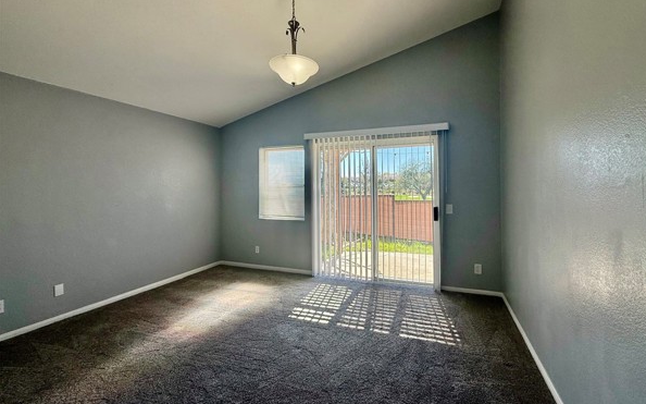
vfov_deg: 71.1
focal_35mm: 16
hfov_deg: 97.7
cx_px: 347
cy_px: 186
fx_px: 282
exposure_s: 1/259
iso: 50
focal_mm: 2.22
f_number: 2.2
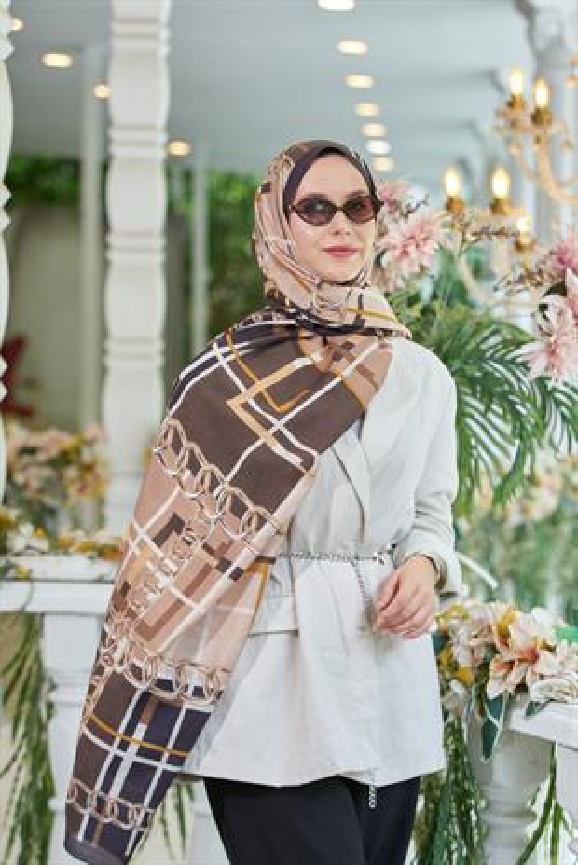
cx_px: 289
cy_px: 432
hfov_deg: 16.1
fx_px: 2044
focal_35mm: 85
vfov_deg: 23.9
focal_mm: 85
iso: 800
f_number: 4
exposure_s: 1/125
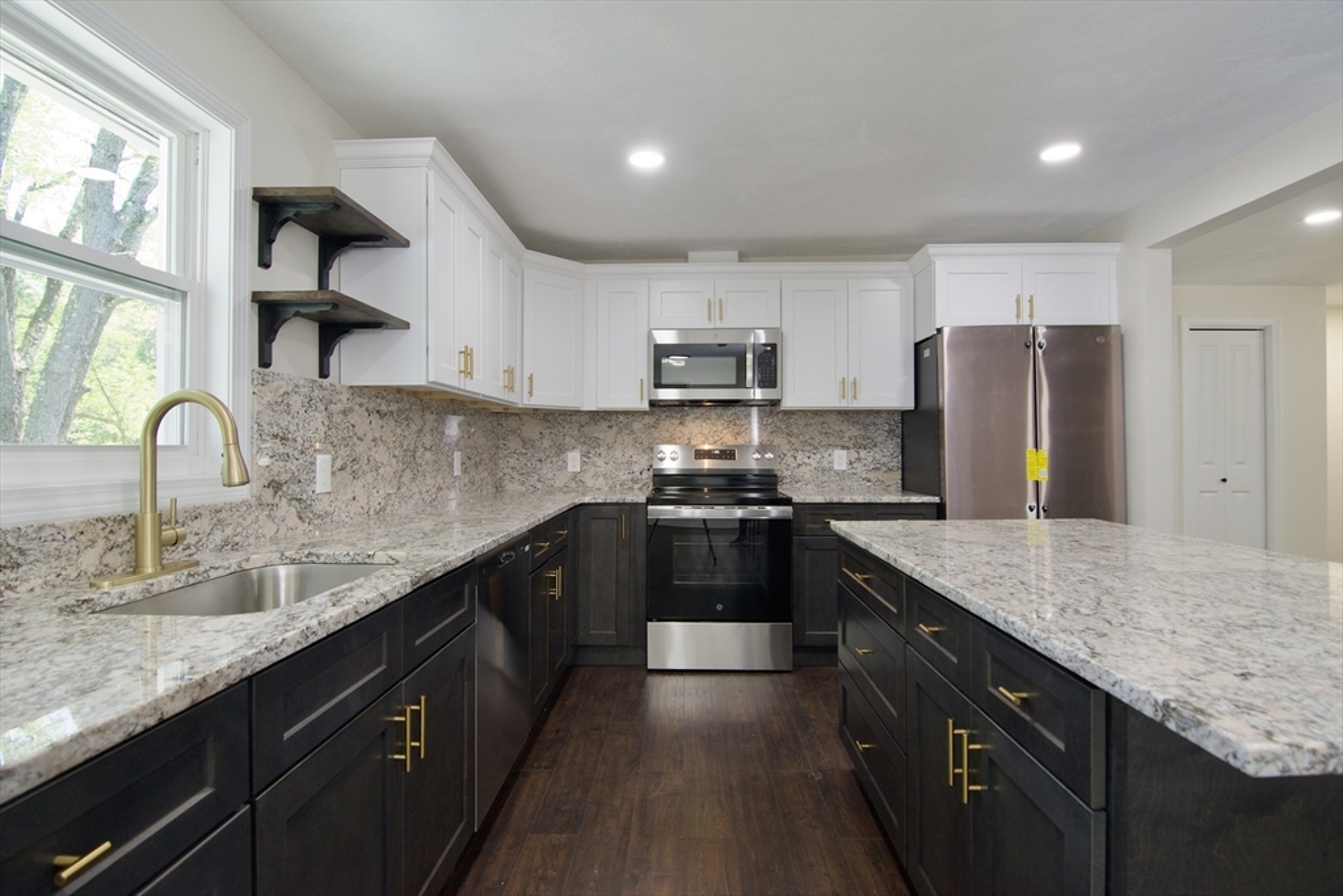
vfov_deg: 72.1
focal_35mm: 16
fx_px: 616
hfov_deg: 95.0
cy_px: 448
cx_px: 672
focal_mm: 11
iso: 320
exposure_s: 1/25
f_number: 6.3
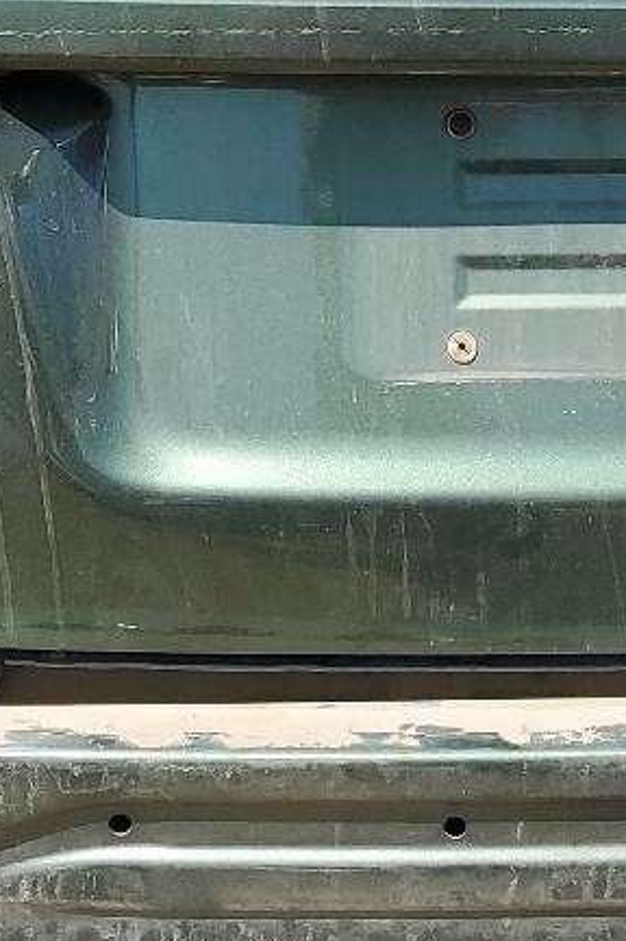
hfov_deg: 13.5
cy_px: -54
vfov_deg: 19.7
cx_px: 596
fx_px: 2612
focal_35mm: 100
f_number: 1.5
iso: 50
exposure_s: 1/2000
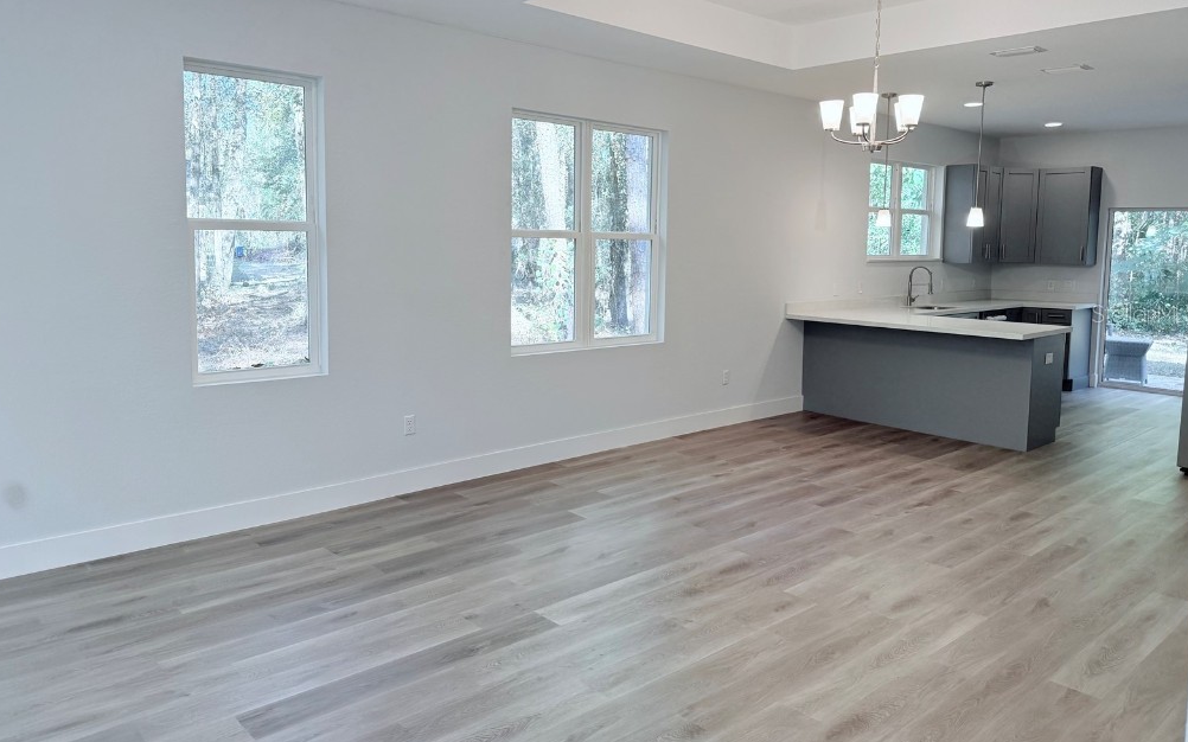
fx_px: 842
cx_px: 596
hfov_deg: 70.4
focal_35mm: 26
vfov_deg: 47.4
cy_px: 313
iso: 160
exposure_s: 1/196
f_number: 1.78
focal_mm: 6.76
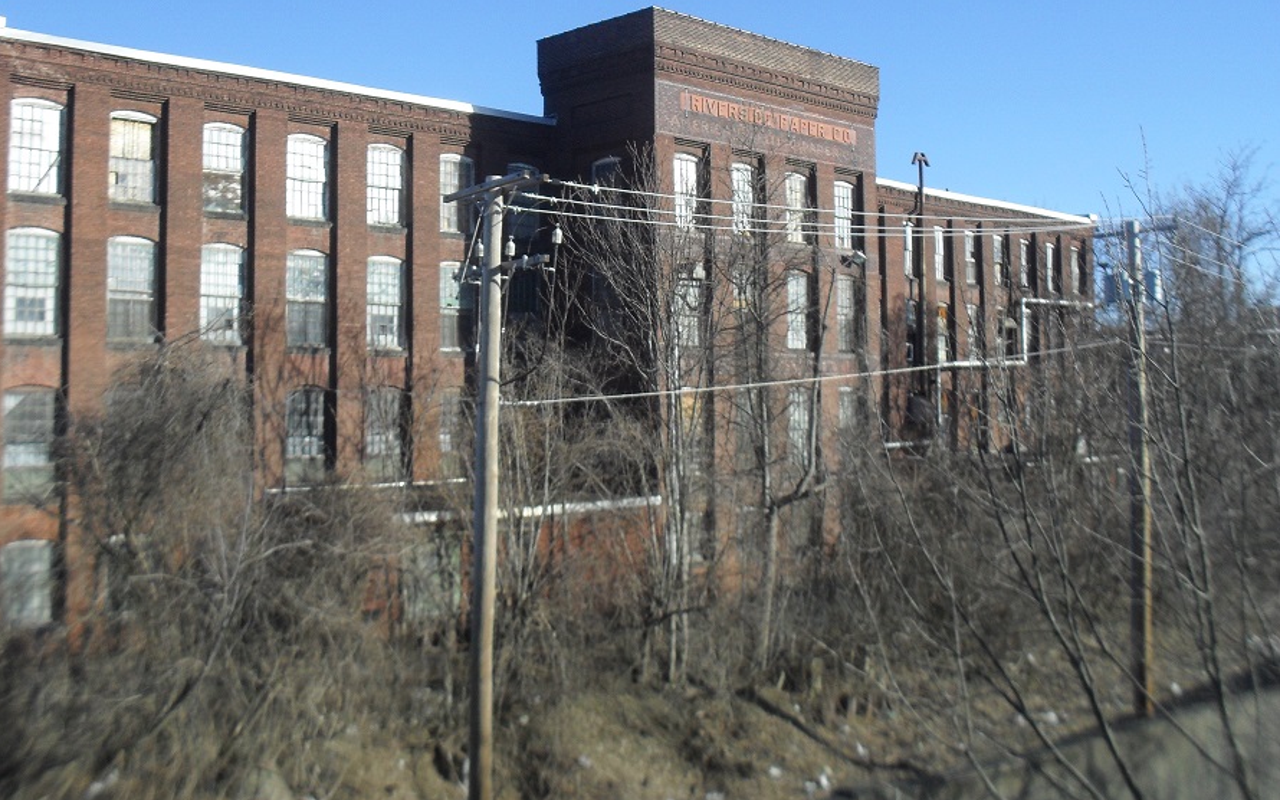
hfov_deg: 51.5
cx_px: 630
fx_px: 1325
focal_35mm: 38
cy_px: 329
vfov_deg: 33.5
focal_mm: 6.3
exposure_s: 1/125
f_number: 8.4
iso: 100
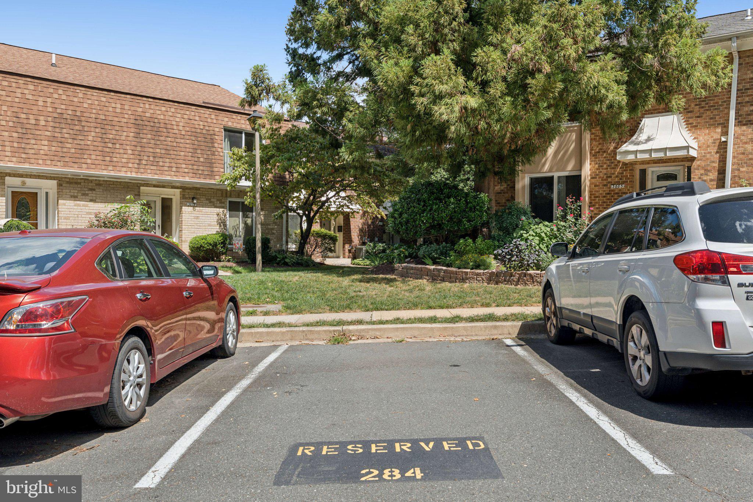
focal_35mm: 30
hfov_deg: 61.9
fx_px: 627
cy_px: 251
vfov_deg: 43.6
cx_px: 376
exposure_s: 1/500
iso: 400
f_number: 8
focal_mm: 30
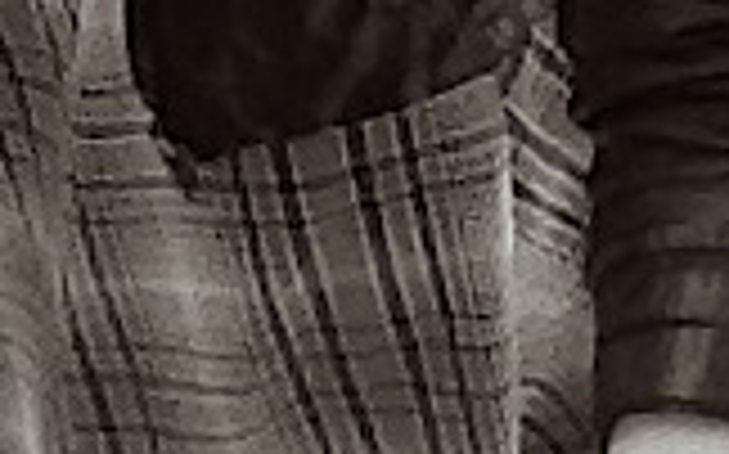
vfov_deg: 8.2
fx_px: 2919
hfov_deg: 14.2
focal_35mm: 147
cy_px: -620
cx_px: 432
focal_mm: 1.85
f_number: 2.4
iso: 125
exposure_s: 1/261
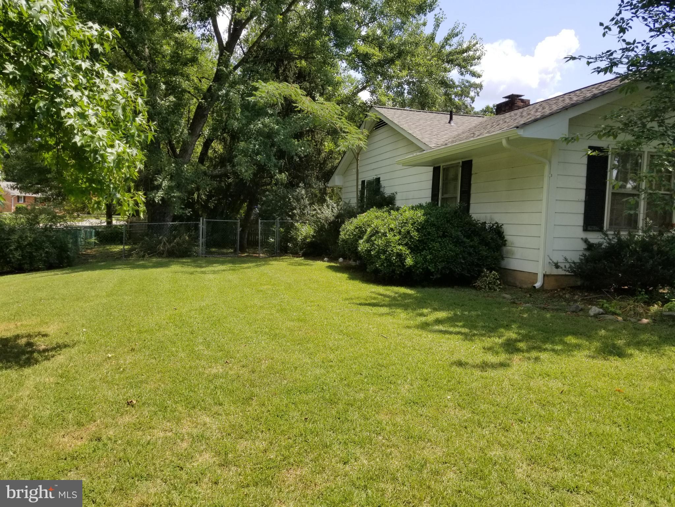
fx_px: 507
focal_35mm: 26
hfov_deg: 67.3
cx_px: 338
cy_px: 254
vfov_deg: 53.1
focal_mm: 4.25
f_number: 1.7
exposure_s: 1/1424
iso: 50
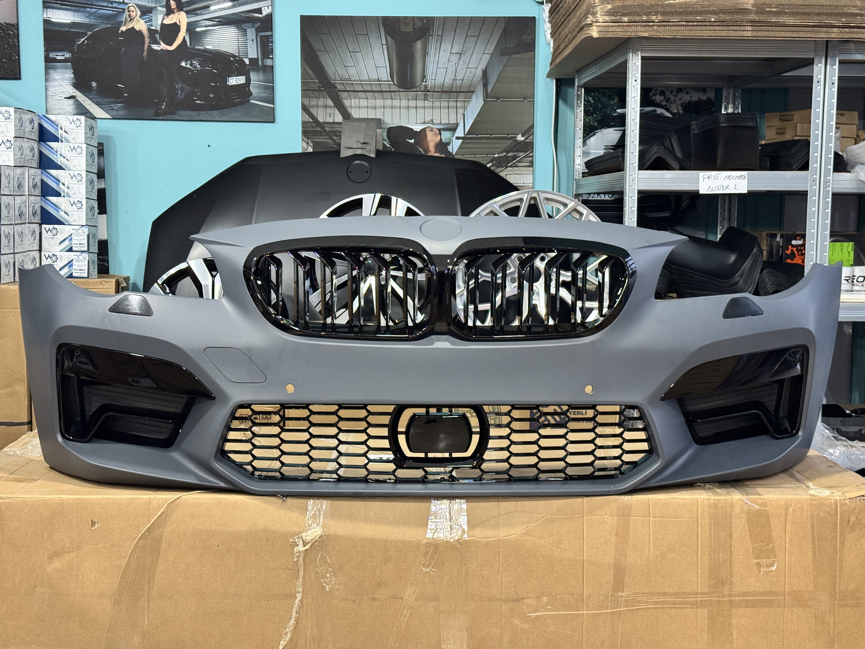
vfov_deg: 30.3
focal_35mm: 48
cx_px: 432
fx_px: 1199
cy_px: 324
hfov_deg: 39.7
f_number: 1.78
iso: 250
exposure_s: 1/33
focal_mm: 6.76
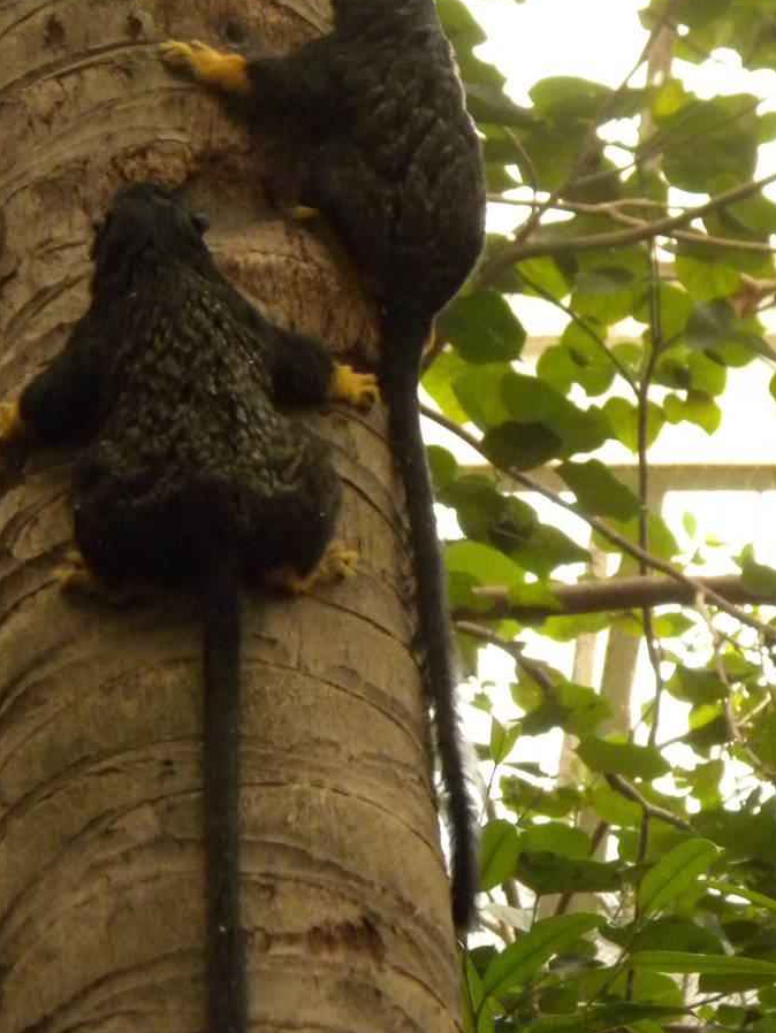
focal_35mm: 424
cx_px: 329
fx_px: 12667
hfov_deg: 3.5
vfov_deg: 4.7
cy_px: 668
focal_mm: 42.1
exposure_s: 1/154
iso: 400
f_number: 5.2
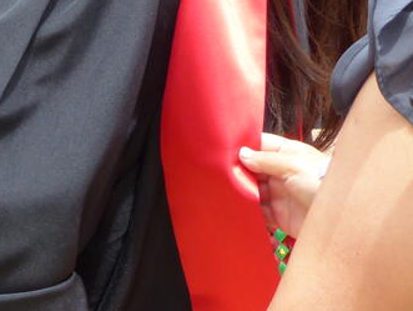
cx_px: -74
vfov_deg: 8.6
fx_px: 2042
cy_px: -24
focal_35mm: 171
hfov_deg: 11.3
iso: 100
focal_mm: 9.4
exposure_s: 1/250
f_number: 4
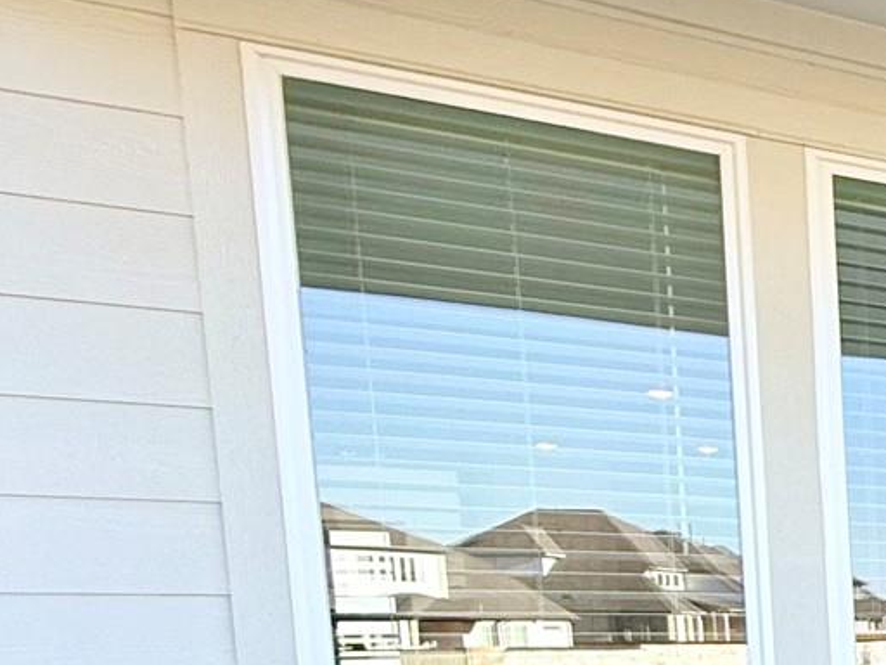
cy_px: 779
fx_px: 1433
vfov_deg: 24.0
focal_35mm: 56
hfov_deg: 24.4
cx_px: 1410
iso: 50
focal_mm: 2.22
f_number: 2.2
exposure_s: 1/264
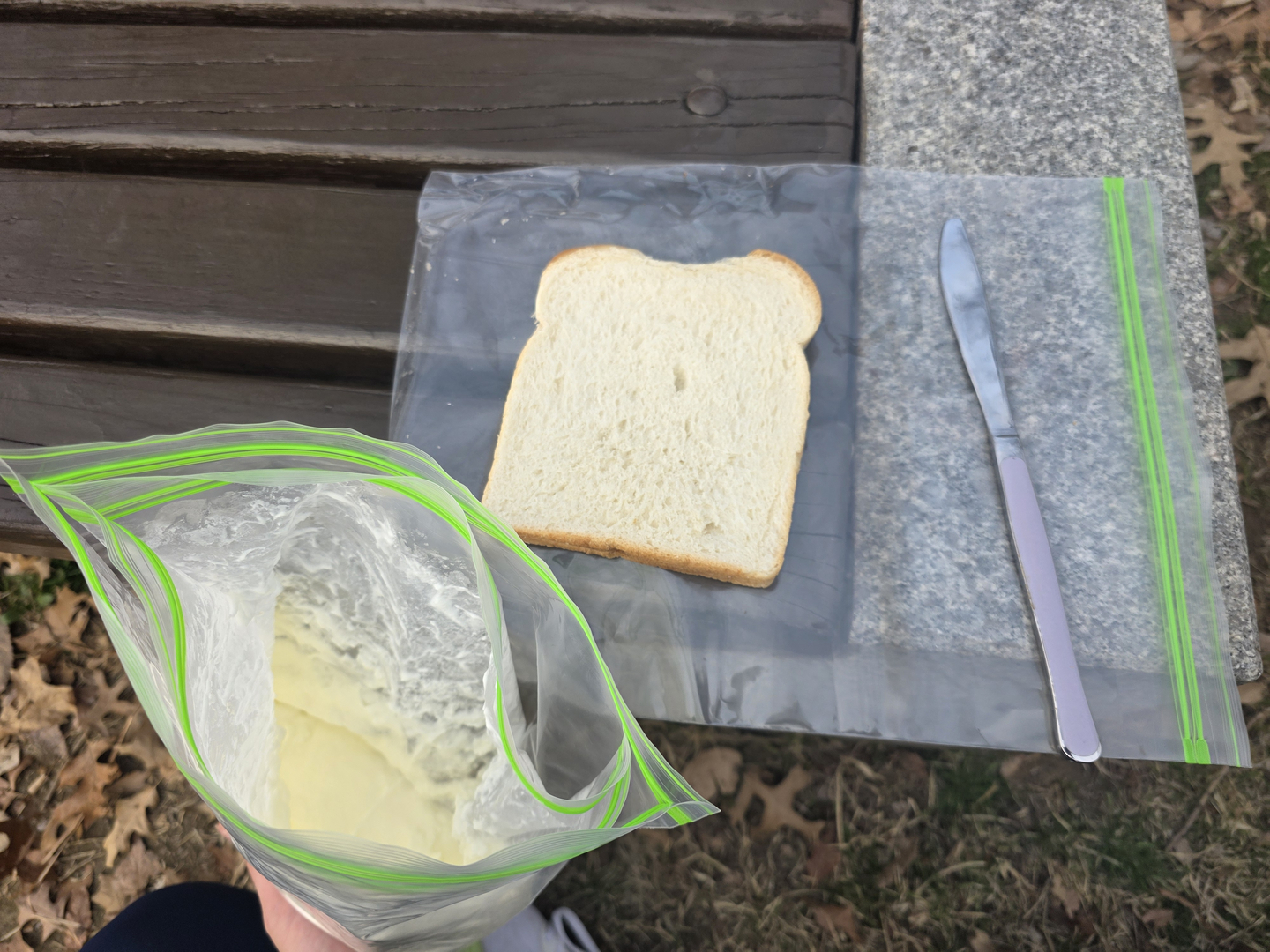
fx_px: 844
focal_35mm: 23
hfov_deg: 73.9
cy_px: 476
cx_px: 635
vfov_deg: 58.9
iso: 32
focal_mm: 6.3
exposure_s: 1/359
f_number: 1.7
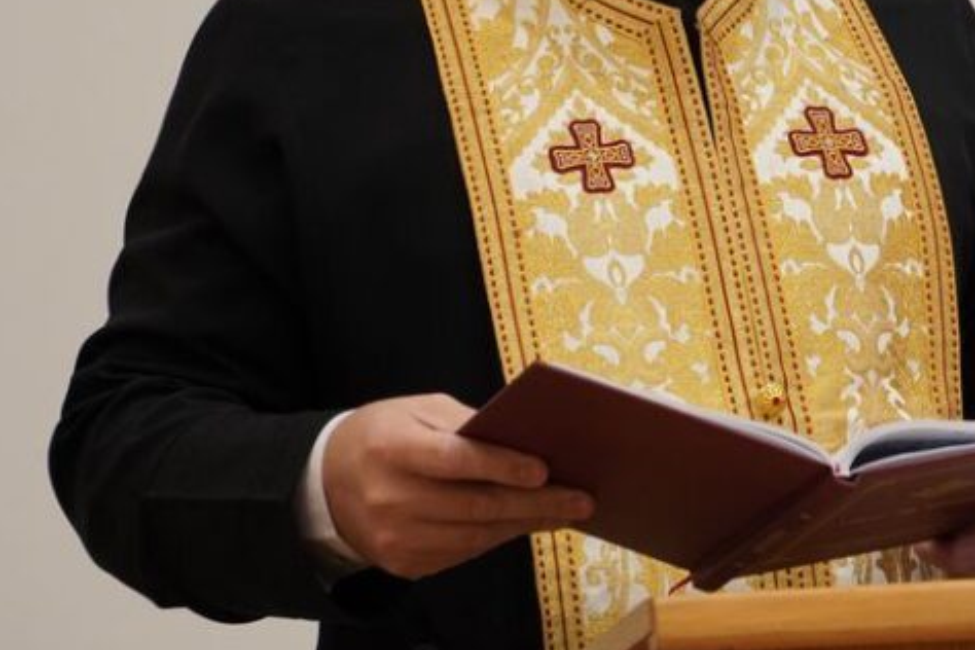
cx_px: 847
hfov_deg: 7.9
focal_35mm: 260
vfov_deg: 5.3
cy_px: 62
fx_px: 7042
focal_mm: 83
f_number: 5.6
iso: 800
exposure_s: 1/20
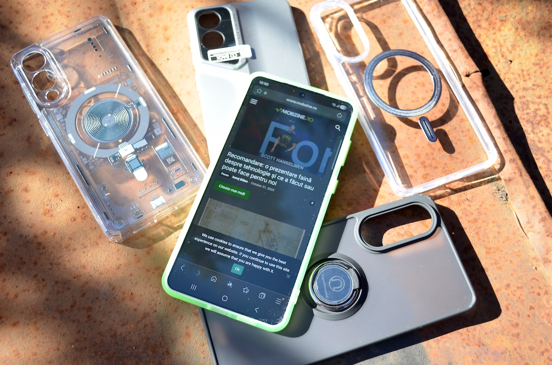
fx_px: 551
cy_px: 182
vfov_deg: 36.7
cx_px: 276
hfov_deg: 53.2
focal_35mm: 36
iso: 200
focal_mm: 24
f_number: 8
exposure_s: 1/250
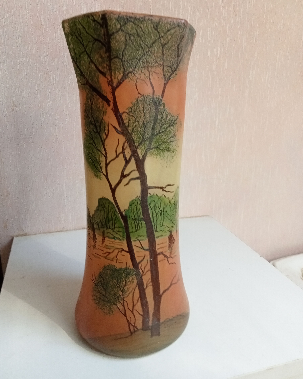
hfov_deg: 48.5
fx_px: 336
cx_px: 149
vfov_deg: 58.7
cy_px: 175
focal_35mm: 30
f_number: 2.2
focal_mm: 3.46
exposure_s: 1/50
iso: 134
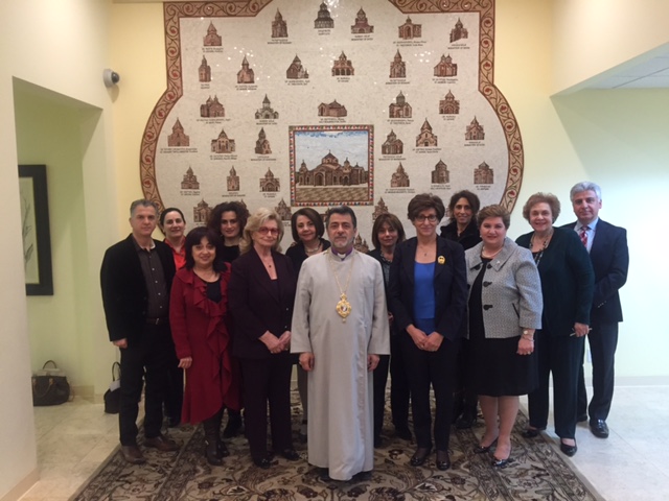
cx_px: 334
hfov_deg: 61.7
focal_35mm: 29
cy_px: 250
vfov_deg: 48.2
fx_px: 560
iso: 125
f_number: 2.2
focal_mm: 4.15
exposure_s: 1/30
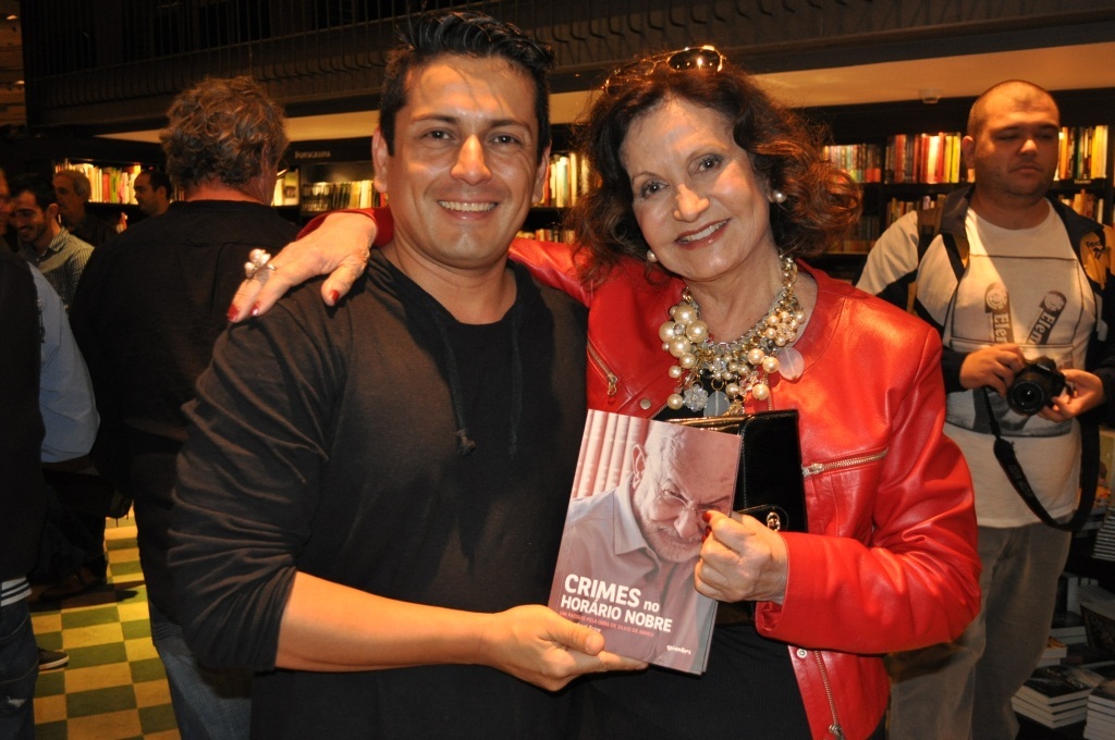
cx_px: 558
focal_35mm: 36
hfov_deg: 53.2
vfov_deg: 36.8
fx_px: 1114
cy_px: 370
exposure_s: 1/60
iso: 800
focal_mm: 24
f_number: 4
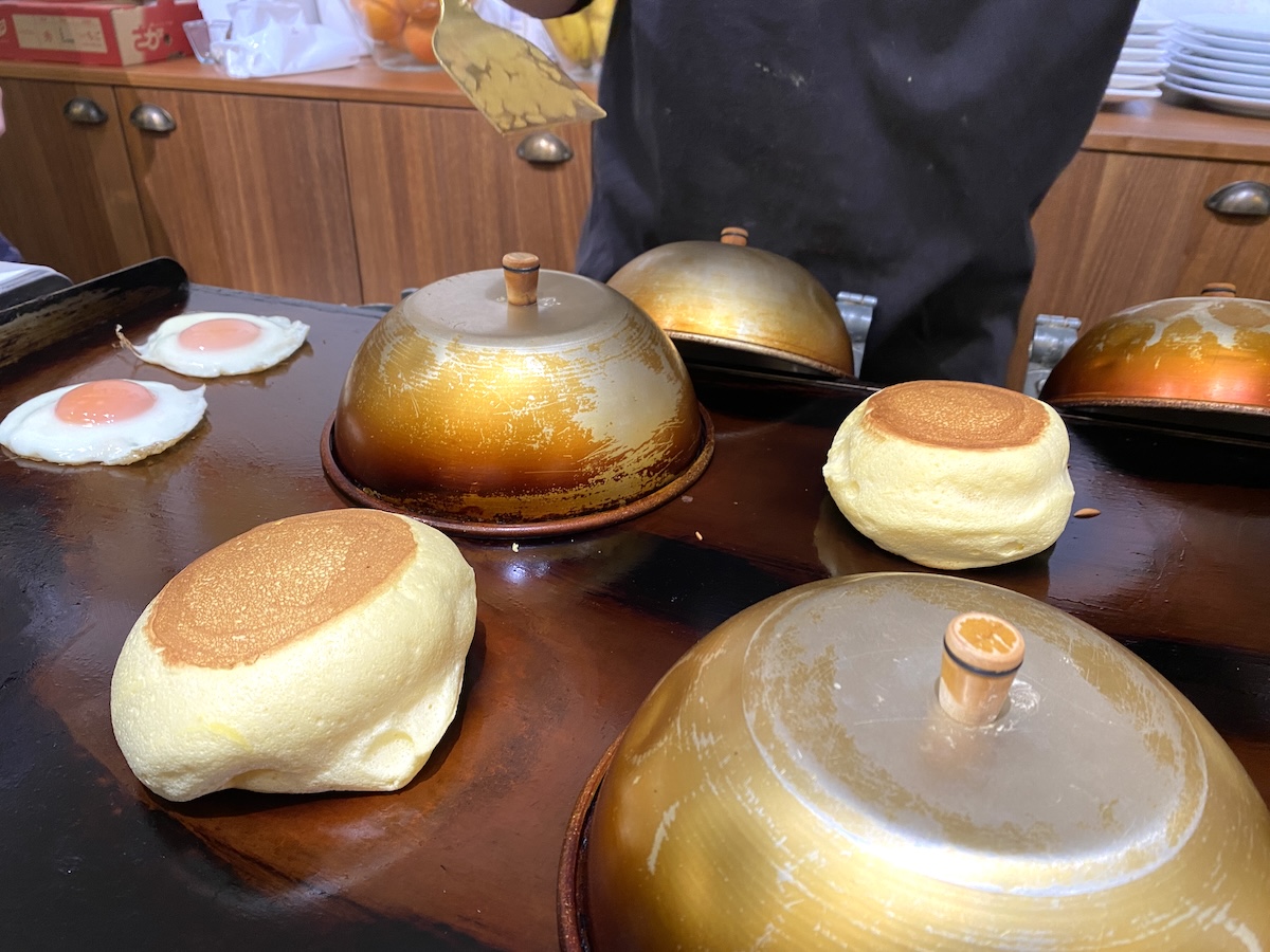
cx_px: 635
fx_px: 954
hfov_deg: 67.3
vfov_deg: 53.1
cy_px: 476
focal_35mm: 26
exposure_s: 1/50
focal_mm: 4.25
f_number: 1.8
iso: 125
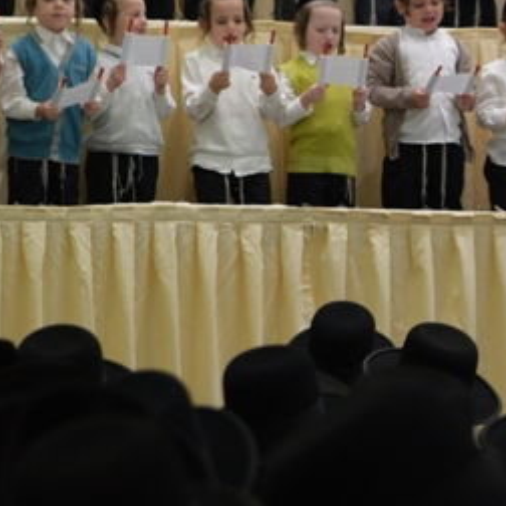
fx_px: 4002
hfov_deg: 7.1
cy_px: -73
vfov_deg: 7.2
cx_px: -392
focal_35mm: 242
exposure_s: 1/125
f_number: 2.8
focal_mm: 70
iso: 500
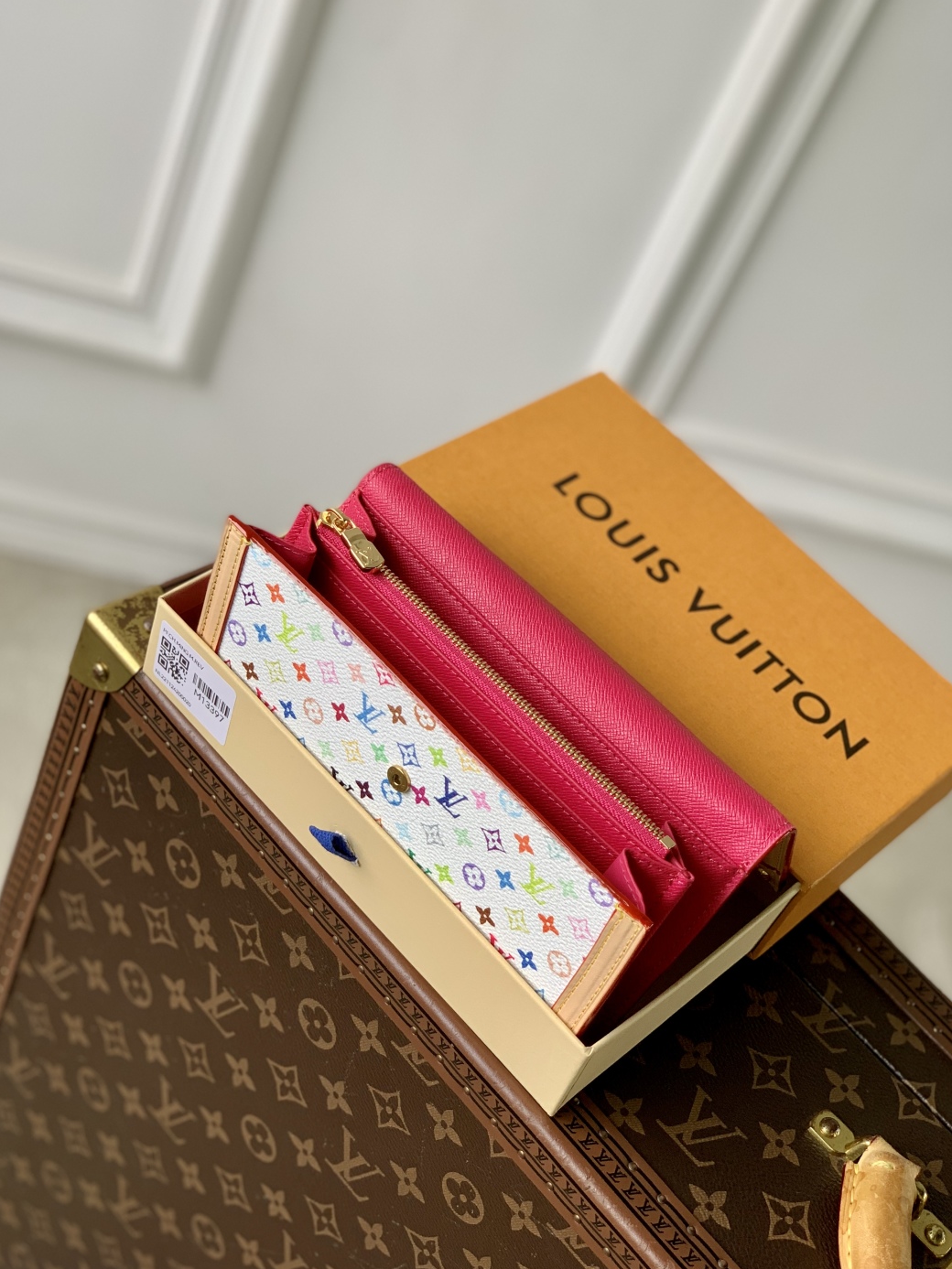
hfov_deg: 27.0
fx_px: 1980
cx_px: 472
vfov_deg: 35.5
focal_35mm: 54
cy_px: 614
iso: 40
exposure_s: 1/122
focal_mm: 6
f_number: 2.4
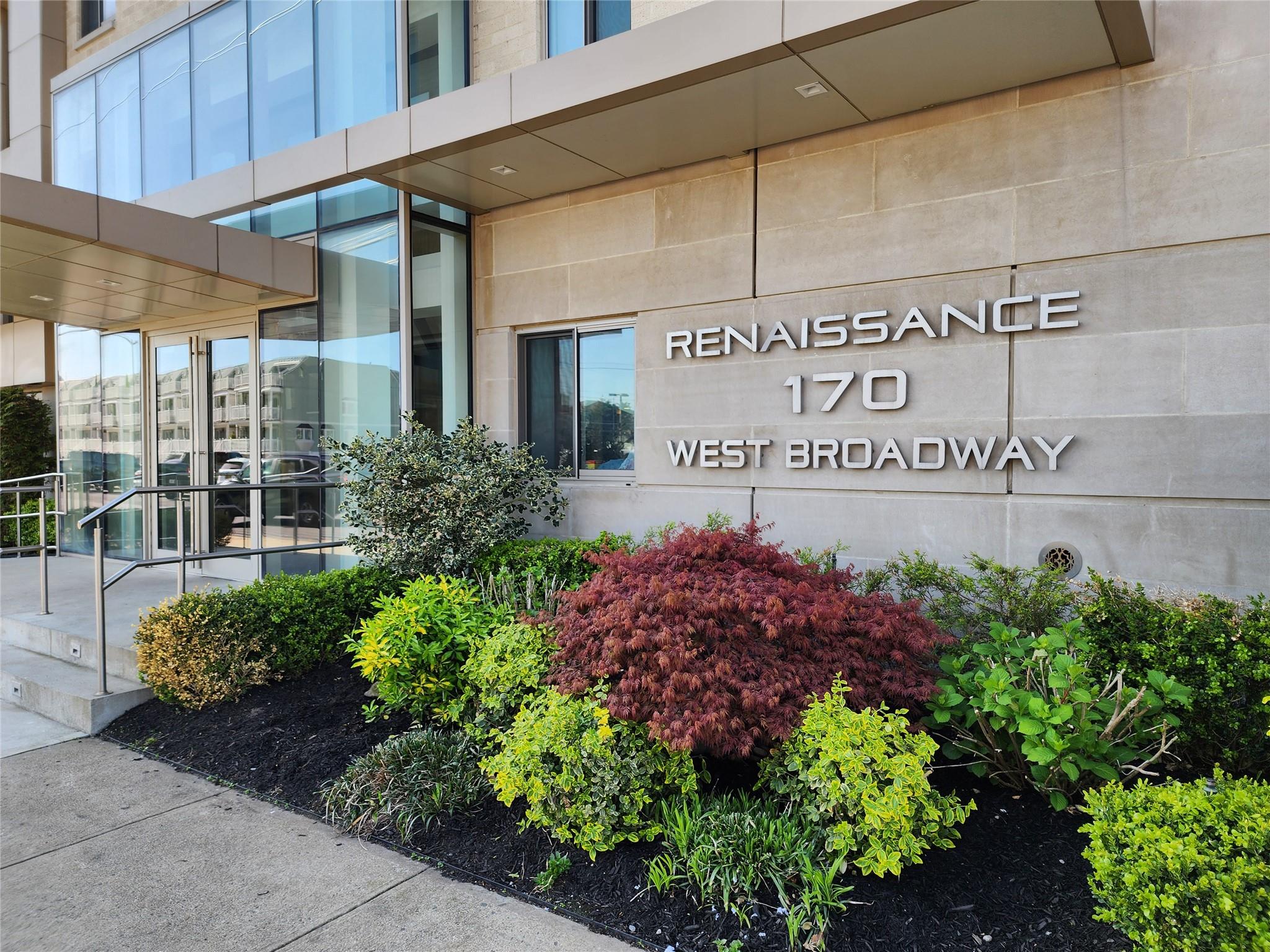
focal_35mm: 23
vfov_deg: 58.9
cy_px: 476
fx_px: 844
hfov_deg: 73.9
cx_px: 635
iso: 12
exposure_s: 1/172
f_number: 1.8
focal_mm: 6.4
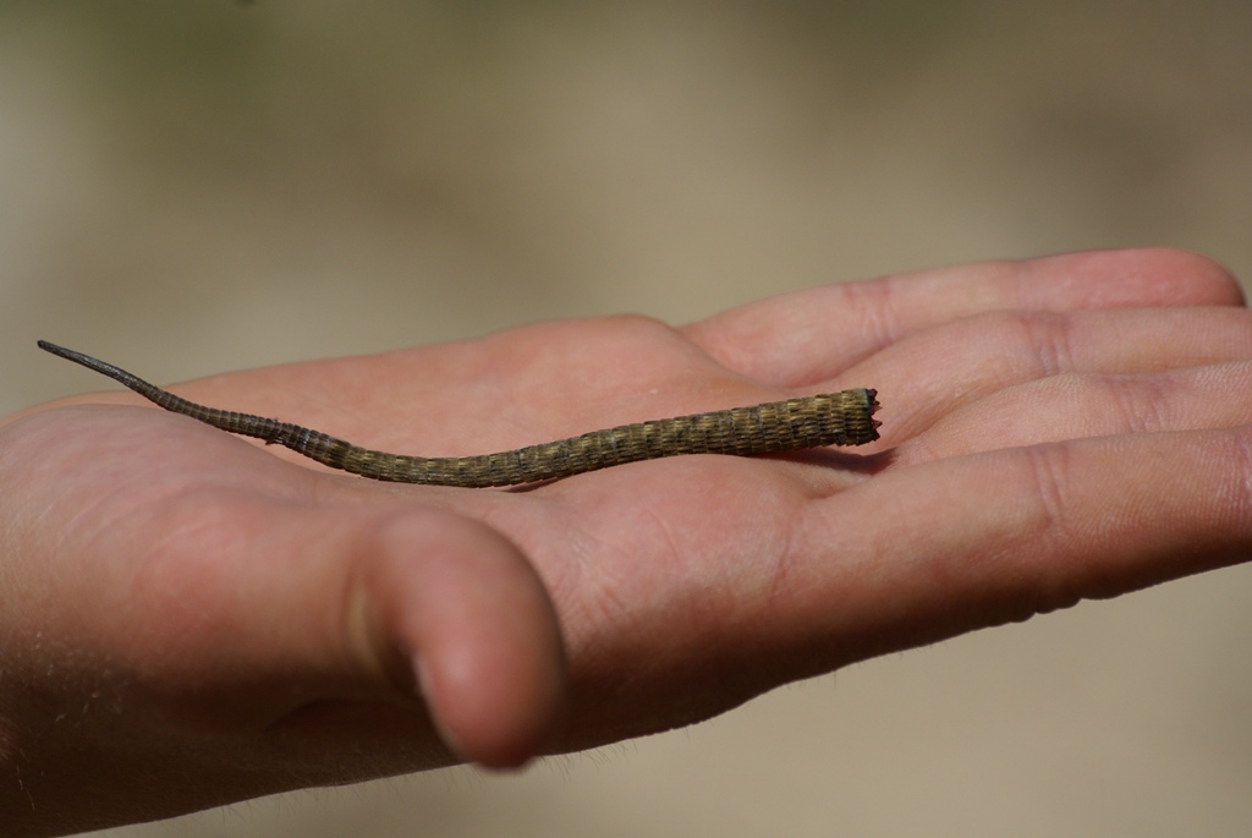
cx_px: 626
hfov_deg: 6.9
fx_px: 10444
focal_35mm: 300
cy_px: 419
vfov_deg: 4.6
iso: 200
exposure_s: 1/1600
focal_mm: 200
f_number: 9
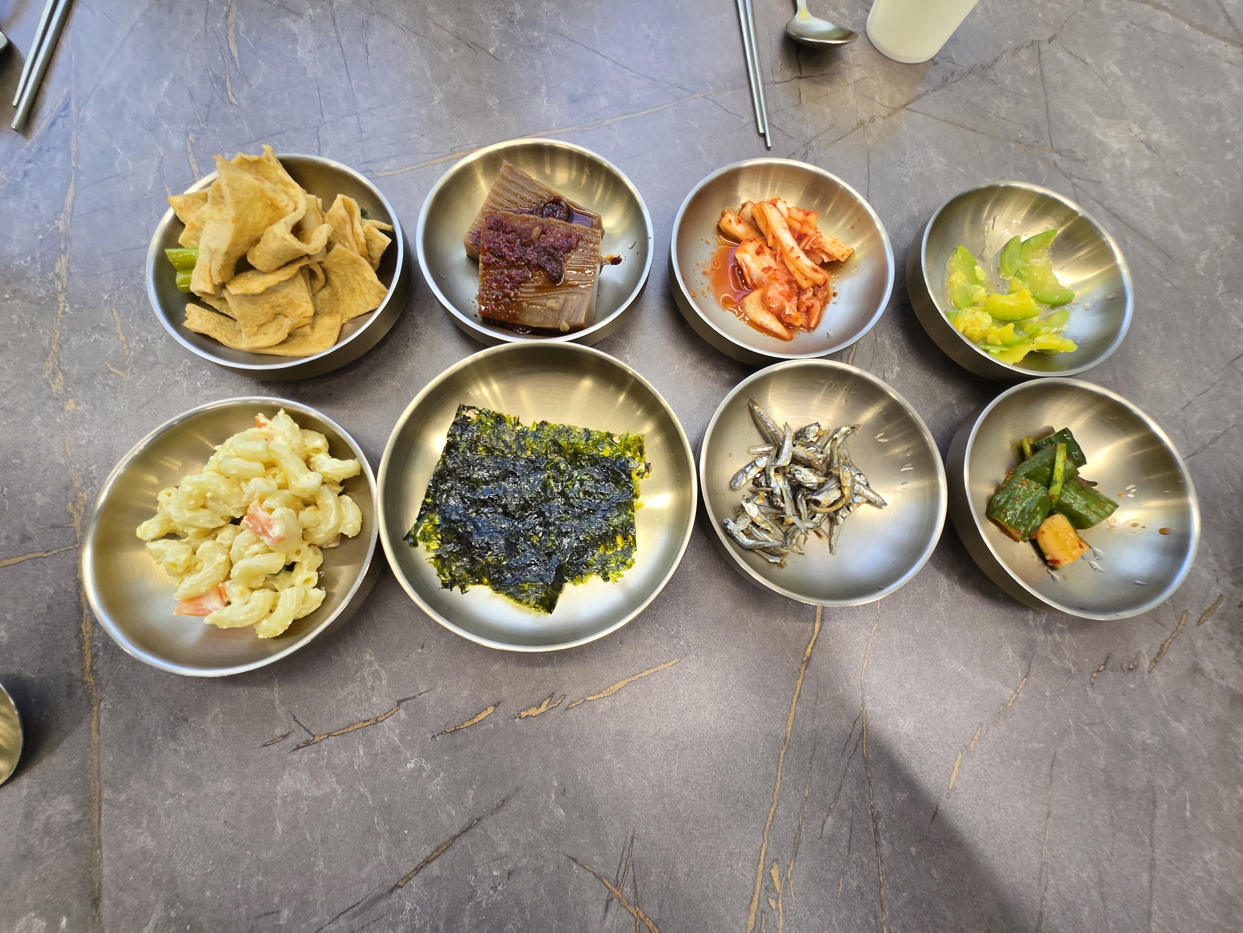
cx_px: 622
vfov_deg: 89.9
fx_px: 467
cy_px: 466
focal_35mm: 13
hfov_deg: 106.2
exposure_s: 1/60
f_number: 2.2
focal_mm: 1.7
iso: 125
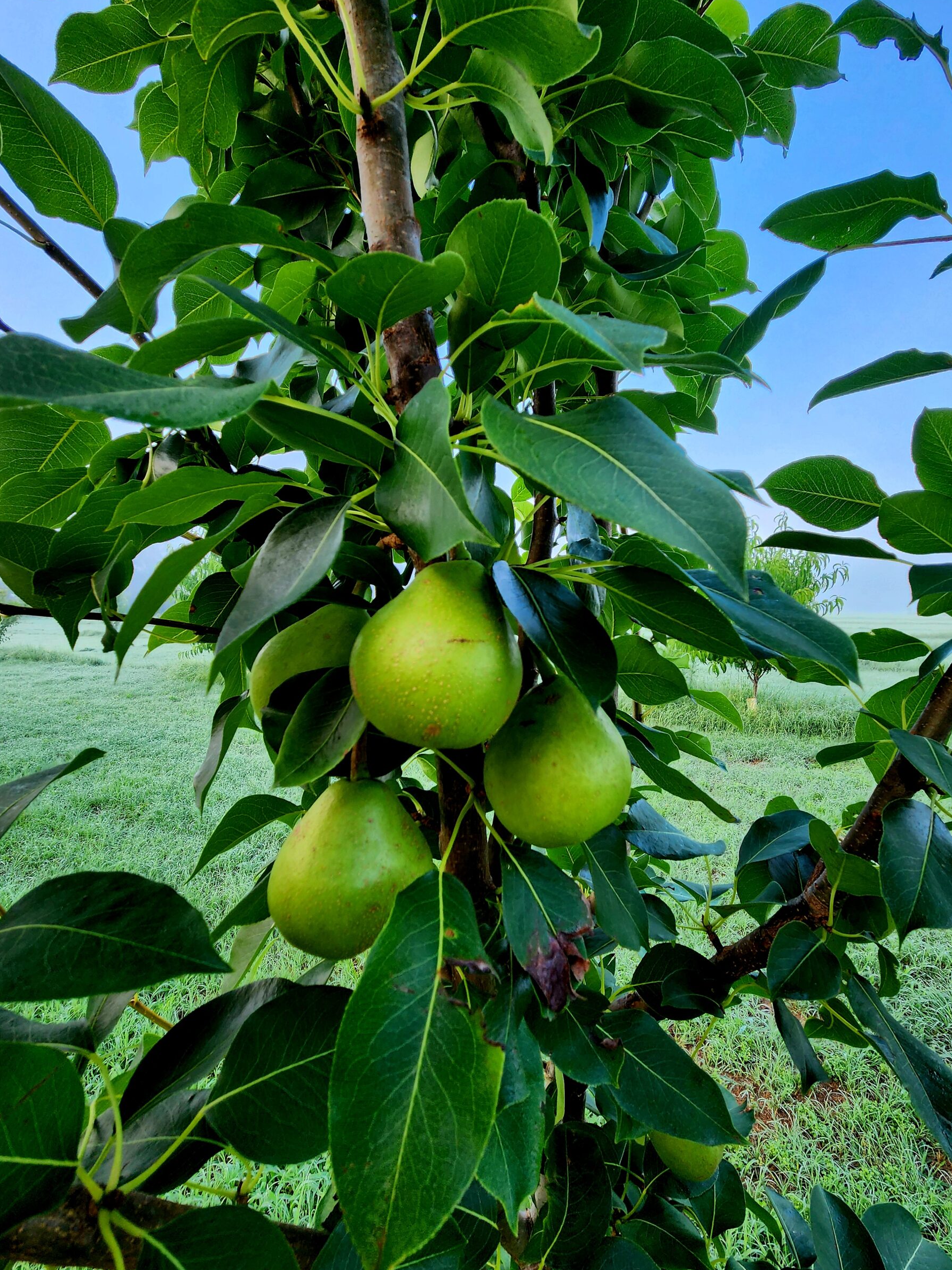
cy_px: 627
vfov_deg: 102.1
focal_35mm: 14
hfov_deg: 85.7
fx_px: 513
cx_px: 486
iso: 64
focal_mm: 2.2
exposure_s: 1/120
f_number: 2.2
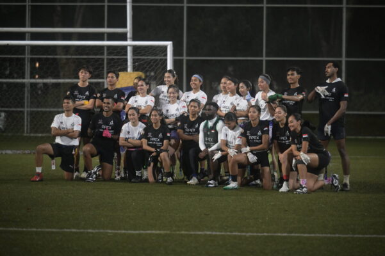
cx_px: 192
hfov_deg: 15.2
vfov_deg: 10.1
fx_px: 1443
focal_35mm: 135
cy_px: 128
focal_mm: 135
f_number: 2.8
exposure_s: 1/800
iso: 4000
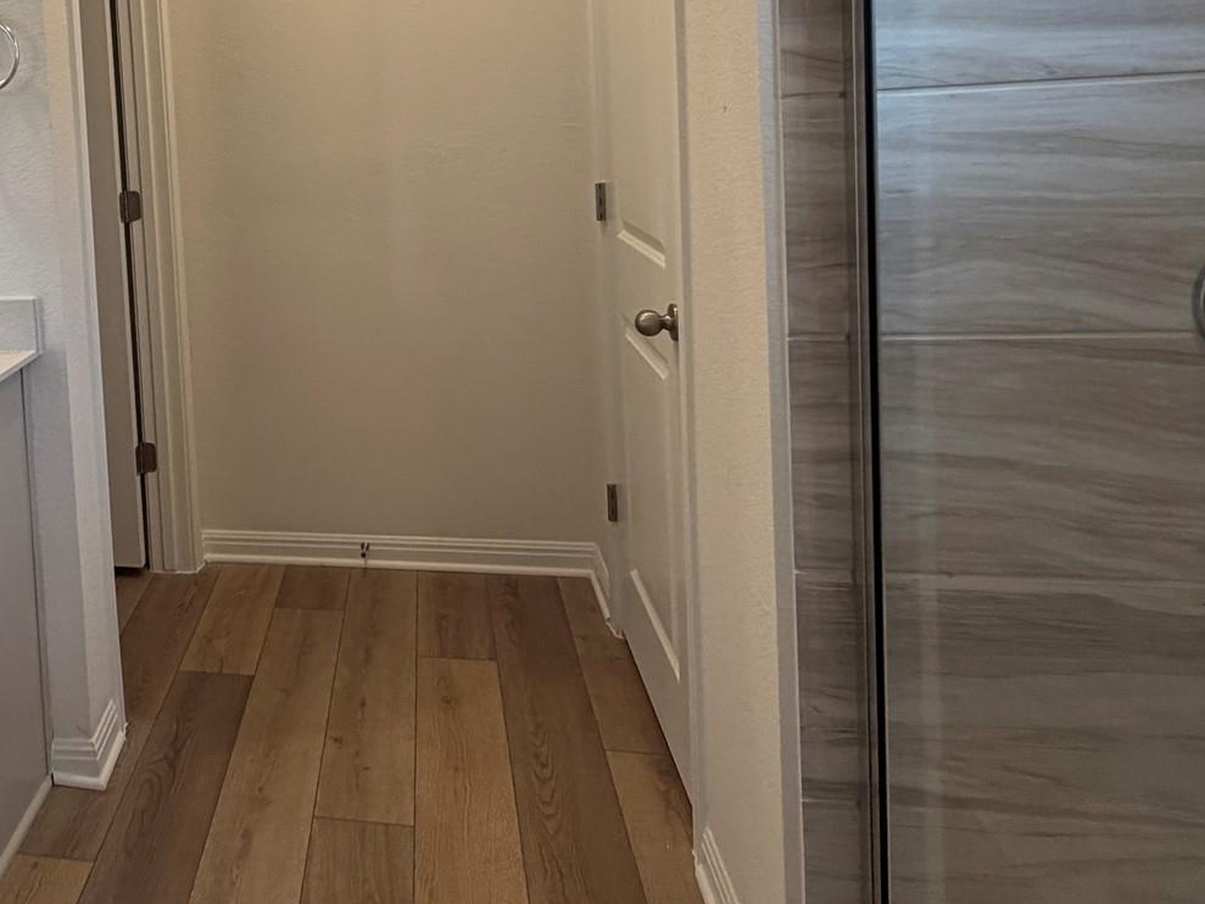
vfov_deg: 45.6
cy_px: 169
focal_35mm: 29
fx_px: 1010
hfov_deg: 56.4
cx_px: 214
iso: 160
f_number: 2.2
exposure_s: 1/120
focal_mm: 2.22
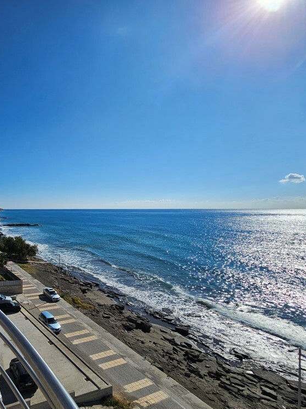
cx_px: 30
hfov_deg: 60.6
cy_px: 212
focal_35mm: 18
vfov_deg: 87.7
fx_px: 212
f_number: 2.2
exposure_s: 1/6939
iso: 50
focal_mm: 2.2
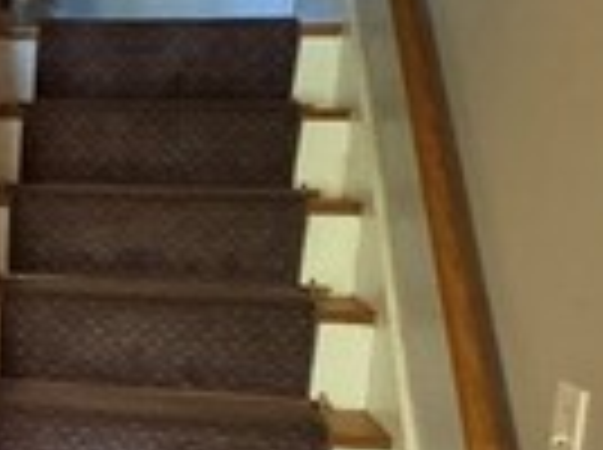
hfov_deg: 24.9
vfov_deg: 21.6
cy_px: 356
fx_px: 1165
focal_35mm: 67
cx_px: -198
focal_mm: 2.22
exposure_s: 1/40
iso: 1000
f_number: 2.2
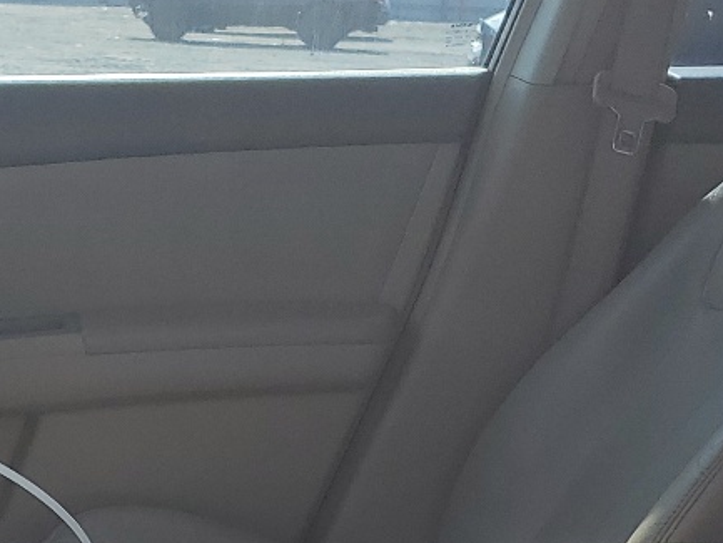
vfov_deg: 14.8
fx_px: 2006
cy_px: 698
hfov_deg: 20.2
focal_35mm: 96
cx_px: 144
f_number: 1.5
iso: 50
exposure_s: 1/1667
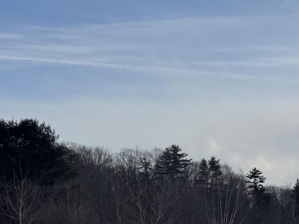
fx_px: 751
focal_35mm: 87
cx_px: 439
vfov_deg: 16.6
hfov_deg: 19.7
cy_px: 222
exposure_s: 1/9009
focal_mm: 6.76
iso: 80
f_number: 1.78
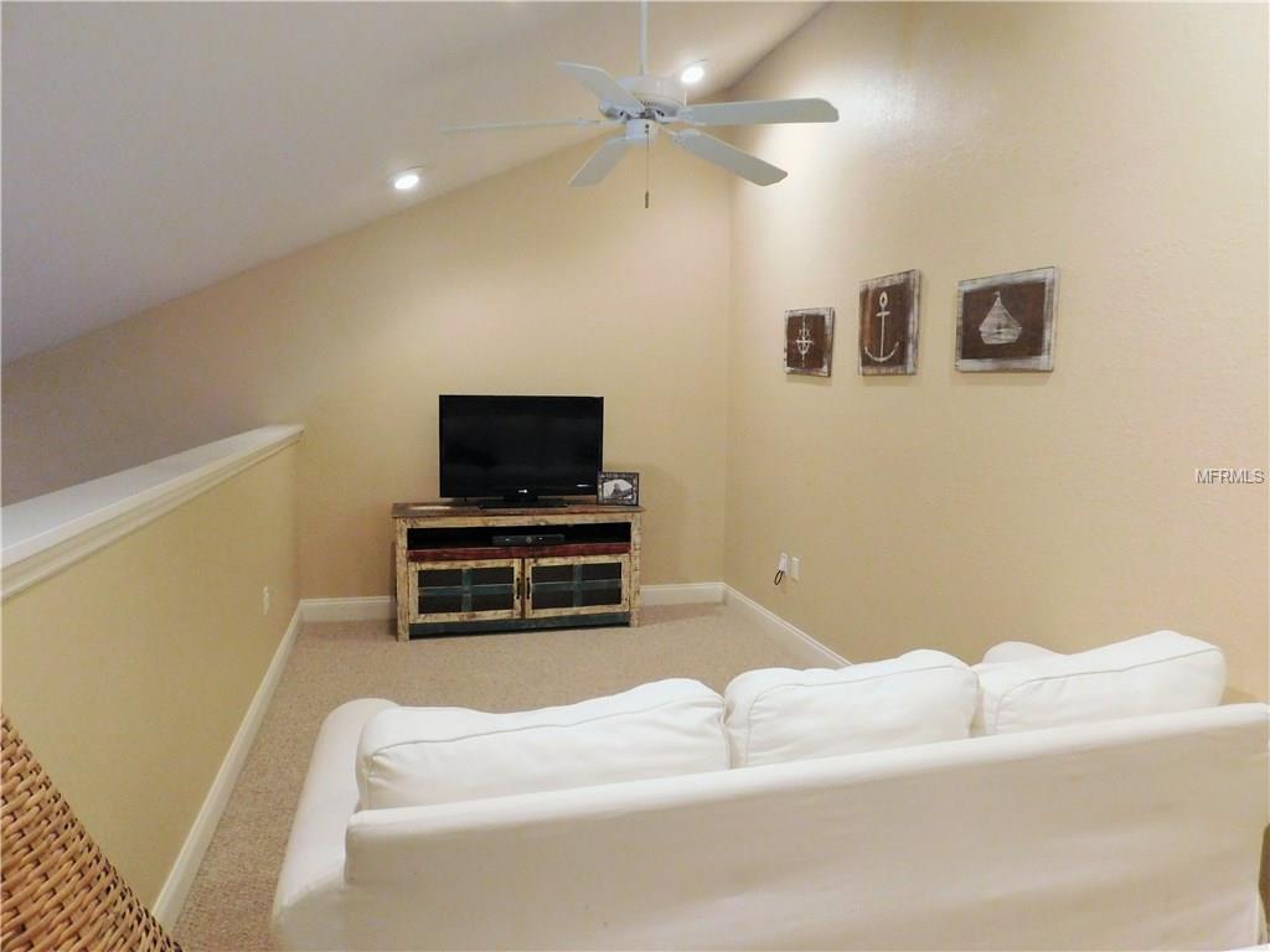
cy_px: 476
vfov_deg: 58.9
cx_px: 635
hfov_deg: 73.9
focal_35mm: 23
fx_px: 844
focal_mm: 4
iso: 400
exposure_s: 1/25
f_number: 3
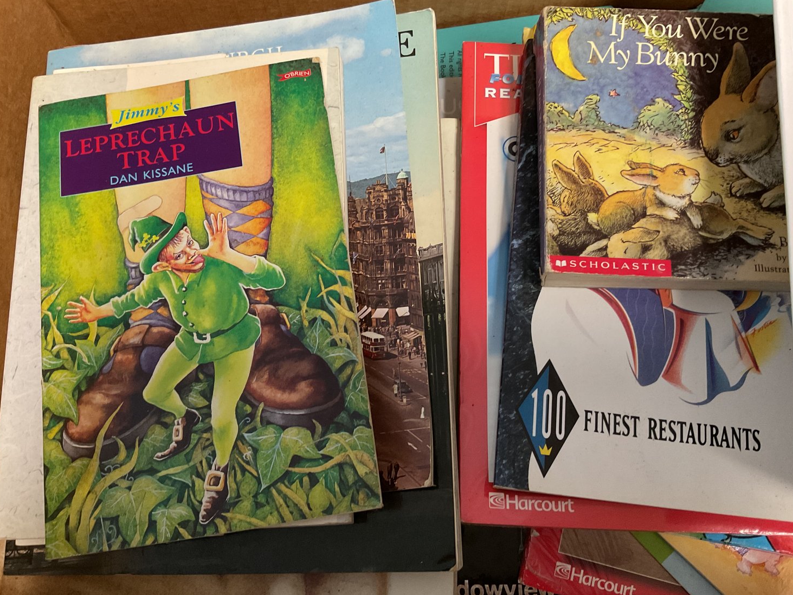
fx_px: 687
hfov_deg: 60.0
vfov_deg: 46.8
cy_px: 296
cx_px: 405
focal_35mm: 30
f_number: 1.8
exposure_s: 1/40
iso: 200
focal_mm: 3
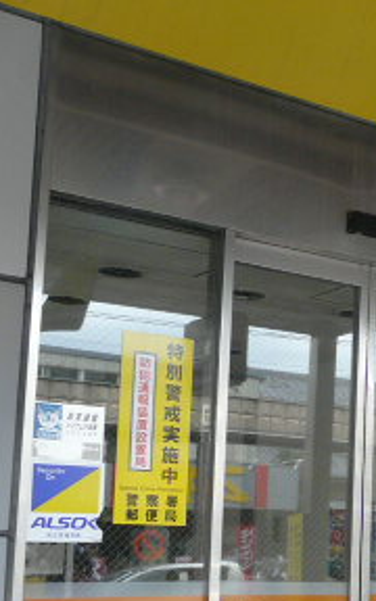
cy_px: 430
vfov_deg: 30.7
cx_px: 633
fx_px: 1082
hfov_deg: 17.0
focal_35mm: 66
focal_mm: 4.6
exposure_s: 1/80
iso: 100
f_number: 2.8
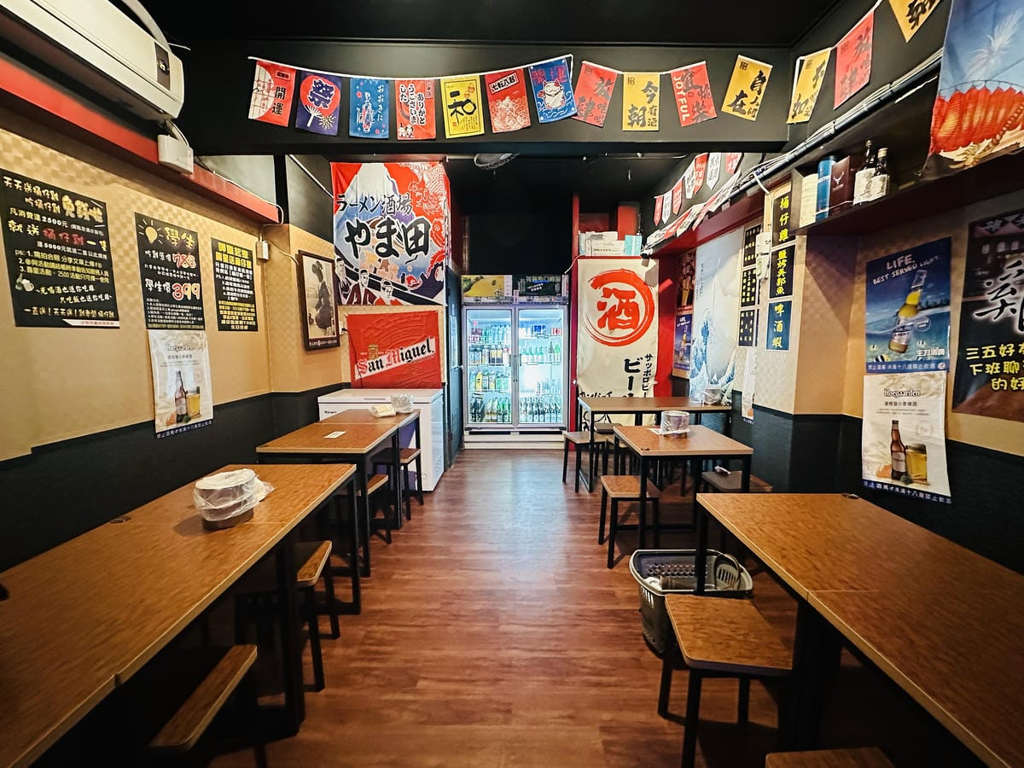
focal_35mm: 14
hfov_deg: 102.1
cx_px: 512
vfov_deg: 85.7
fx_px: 414
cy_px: 384
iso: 1250
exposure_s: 1/40
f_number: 2.2
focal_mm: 2.22
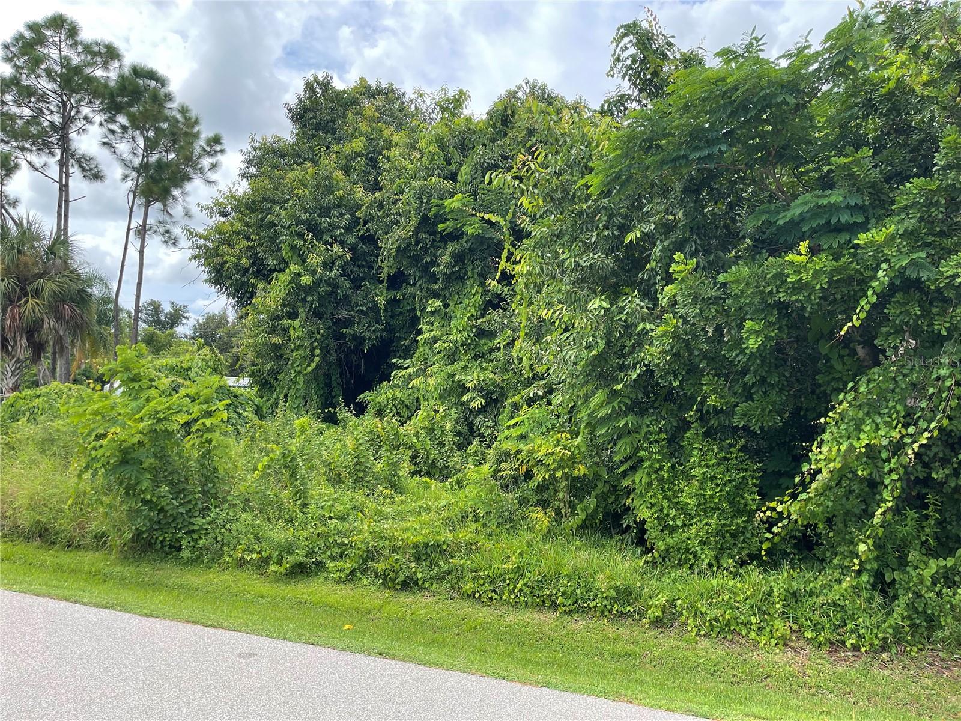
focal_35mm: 25
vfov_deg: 54.9
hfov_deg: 69.4
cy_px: 360
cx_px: 480
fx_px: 694
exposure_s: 1/831
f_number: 1.6
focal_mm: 5.1
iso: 32
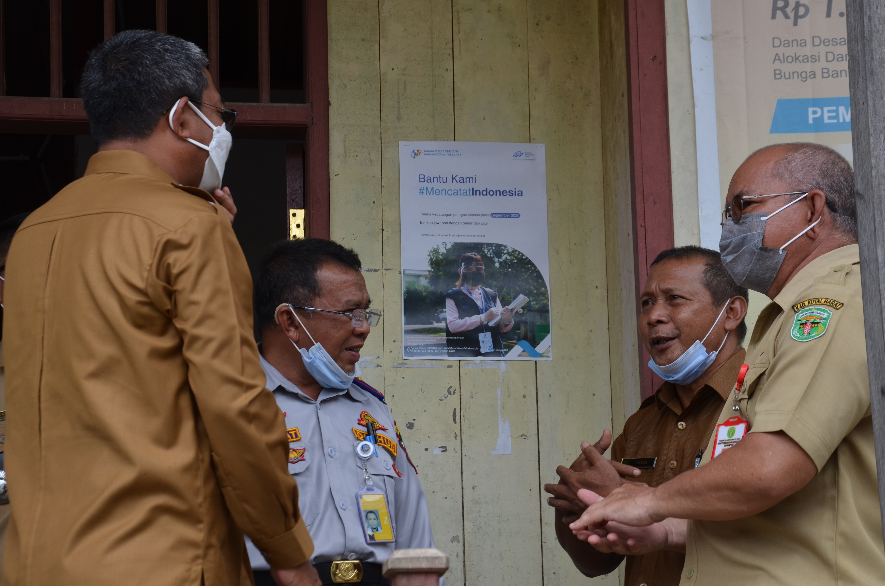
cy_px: 293
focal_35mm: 93
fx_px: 2282
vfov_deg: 14.6
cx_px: 442
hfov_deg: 22.0
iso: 180
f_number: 8
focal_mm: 62
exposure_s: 1/250
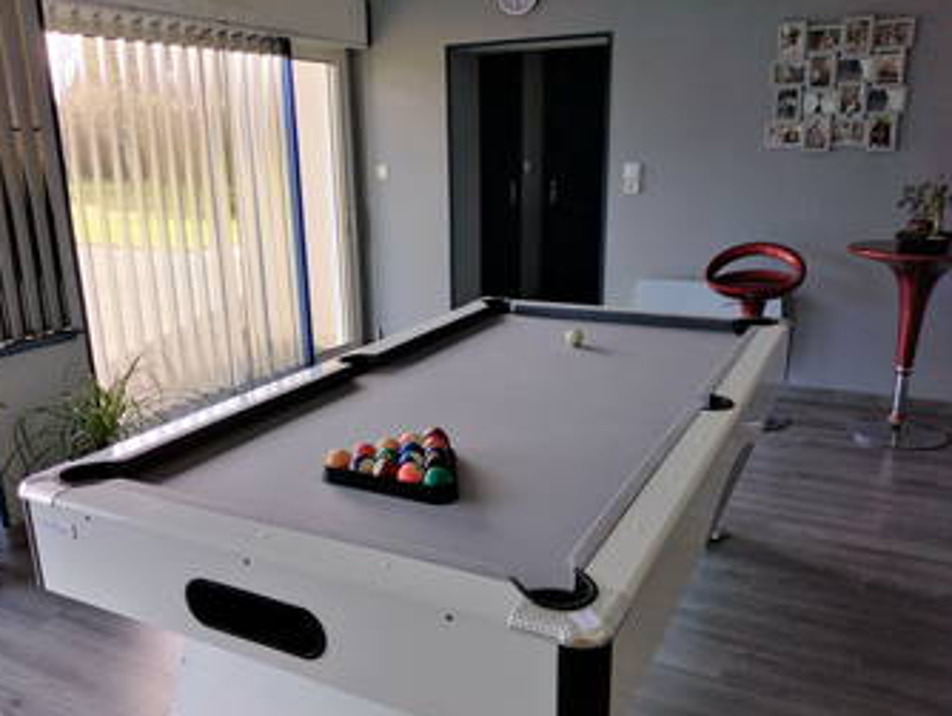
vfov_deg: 49.8
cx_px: 447
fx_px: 771
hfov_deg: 63.4
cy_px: 377
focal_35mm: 28
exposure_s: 1/100
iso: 123
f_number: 1.8
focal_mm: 3.6
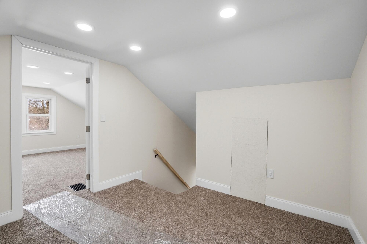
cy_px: 122
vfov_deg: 77.2
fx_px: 153
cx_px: 184
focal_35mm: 15
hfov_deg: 100.4
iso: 100
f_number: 4
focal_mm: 10
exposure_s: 1/400
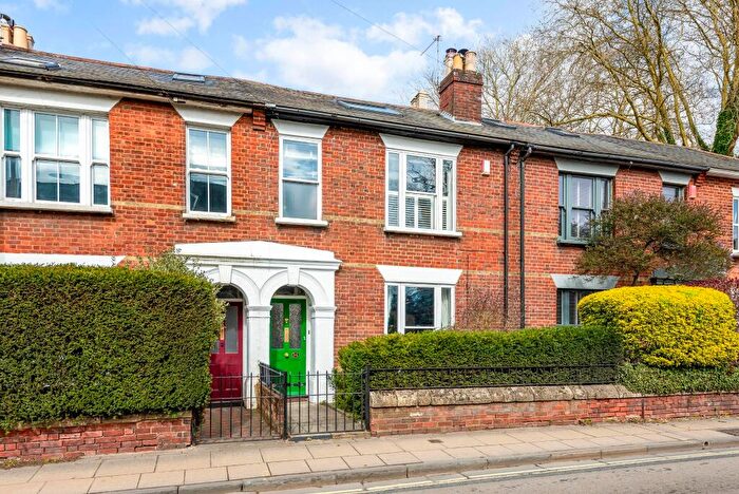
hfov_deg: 73.7
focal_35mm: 24
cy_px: 247
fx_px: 493
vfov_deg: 53.2
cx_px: 370
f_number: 7.1
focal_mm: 24
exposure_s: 1/800
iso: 400
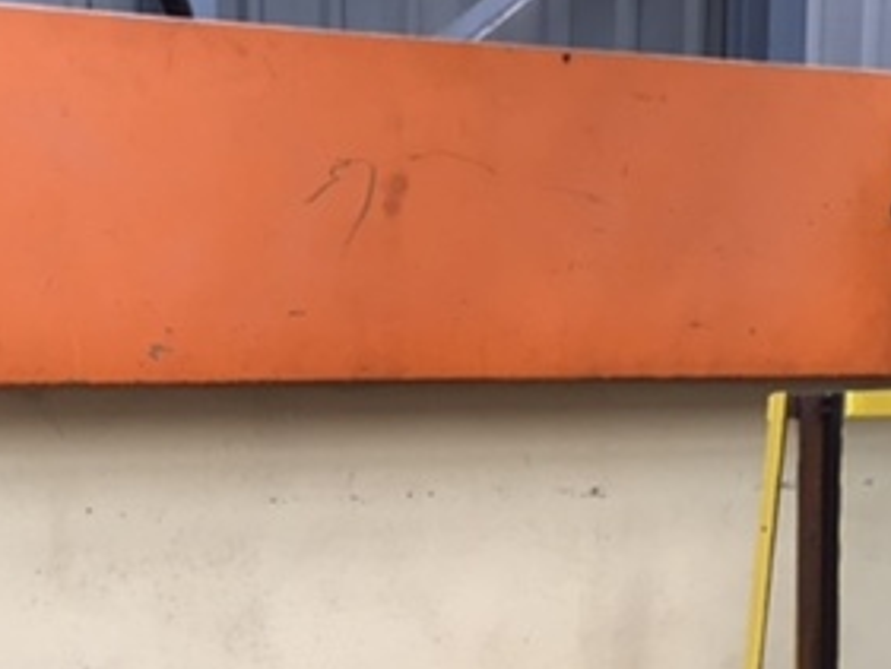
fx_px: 1700
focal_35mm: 66
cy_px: 726
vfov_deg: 21.2
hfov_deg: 29.2
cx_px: 314
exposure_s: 1/40
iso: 32
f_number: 2.2
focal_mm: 4.15
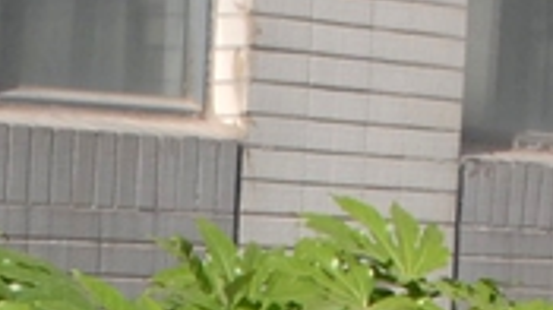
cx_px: -142
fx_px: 3779
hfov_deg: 8.3
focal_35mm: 258
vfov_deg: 4.5
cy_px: 922
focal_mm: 28
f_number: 10
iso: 400
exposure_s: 1/350
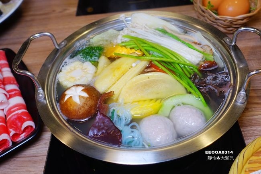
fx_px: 275
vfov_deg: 35.0
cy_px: 87
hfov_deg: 50.7
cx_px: 130
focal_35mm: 38
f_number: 2.8
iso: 125
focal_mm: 14.1
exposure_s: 1/50
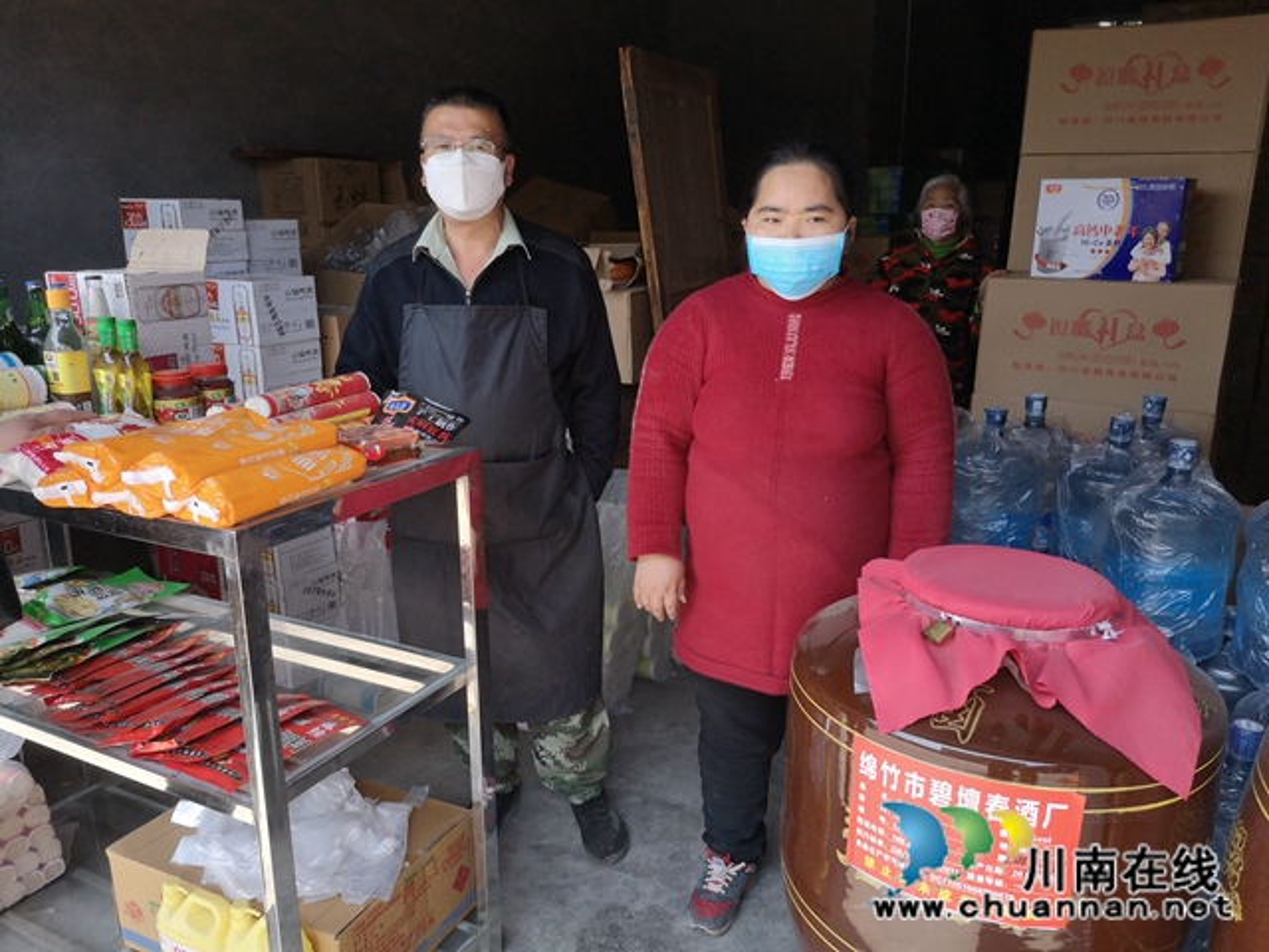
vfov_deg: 51.4
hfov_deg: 65.3
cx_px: 634
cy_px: 476
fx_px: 990
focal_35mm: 27
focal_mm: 3.95
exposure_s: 1/900
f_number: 1.8
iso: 125
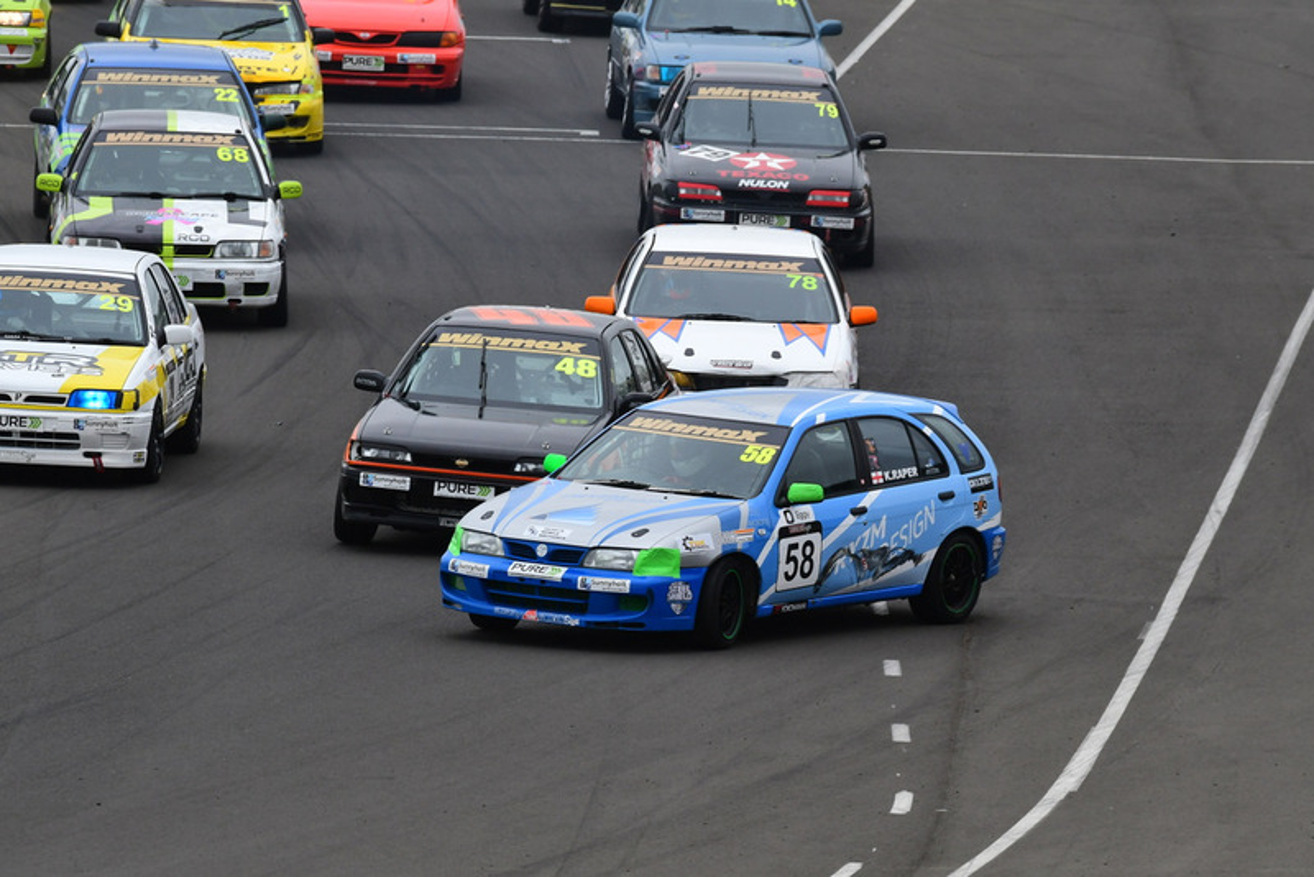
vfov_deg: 2.5
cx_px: 657
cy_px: 438
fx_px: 19716
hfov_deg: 3.8
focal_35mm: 540
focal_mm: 360
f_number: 10
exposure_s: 1/640
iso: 640
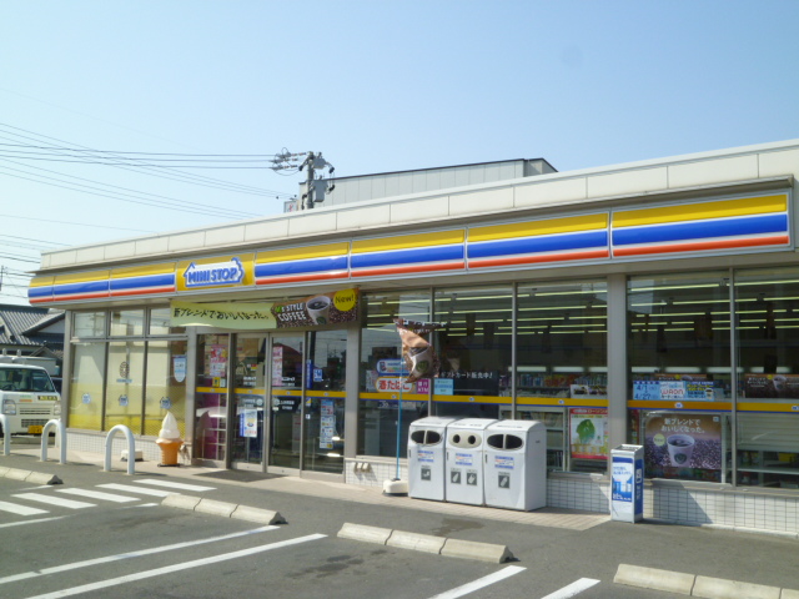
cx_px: 400
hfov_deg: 51.4
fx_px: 831
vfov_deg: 39.7
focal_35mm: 36
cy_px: 300
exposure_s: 1/400
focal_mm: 6.3
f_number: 5.6
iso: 100
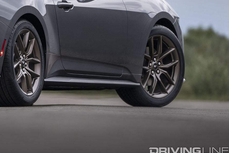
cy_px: -8
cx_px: -20
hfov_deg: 2.6
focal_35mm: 786
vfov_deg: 1.7
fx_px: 4999
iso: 500
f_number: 5.6
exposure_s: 1/60
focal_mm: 352
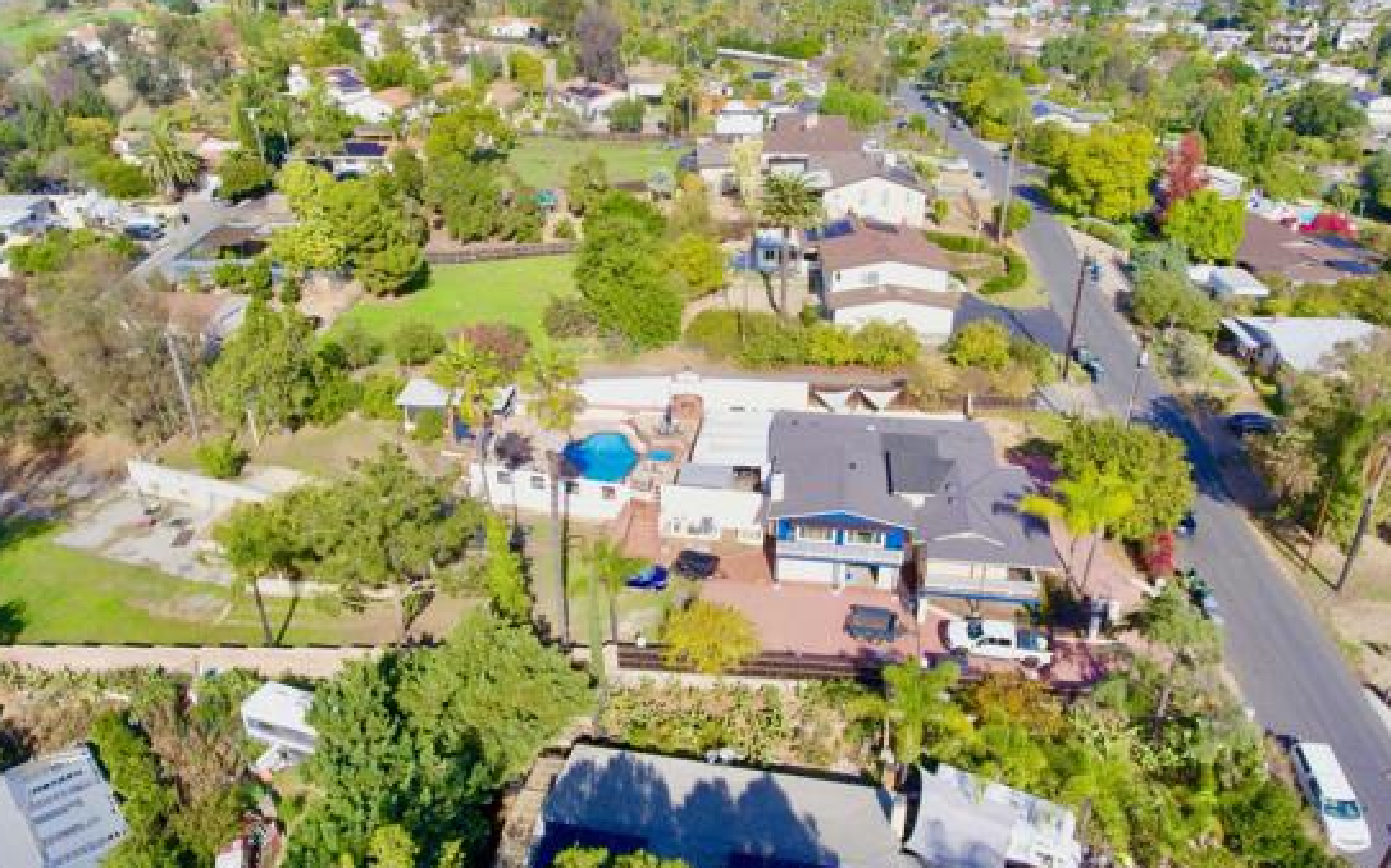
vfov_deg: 49.2
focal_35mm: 25
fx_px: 947
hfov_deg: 72.6
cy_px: 435
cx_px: 681
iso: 100
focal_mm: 3.61
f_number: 2.8
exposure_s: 1/890
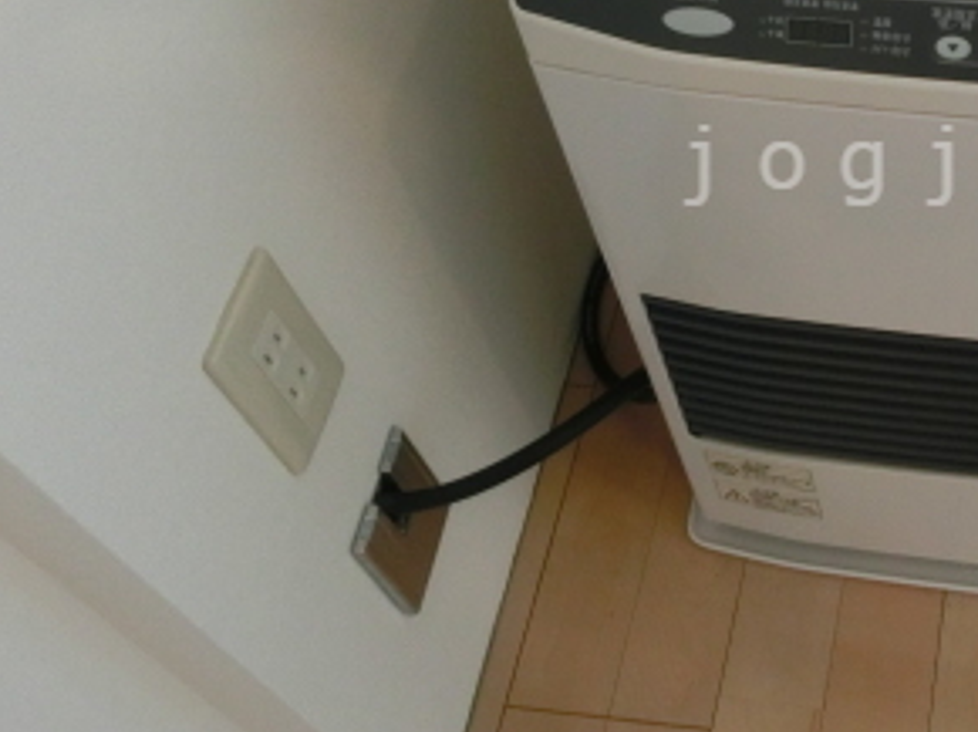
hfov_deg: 33.9
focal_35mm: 53
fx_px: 1496
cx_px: 914
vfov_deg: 27.0
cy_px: 165
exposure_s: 1/125
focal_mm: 4.24
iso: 250
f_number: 3
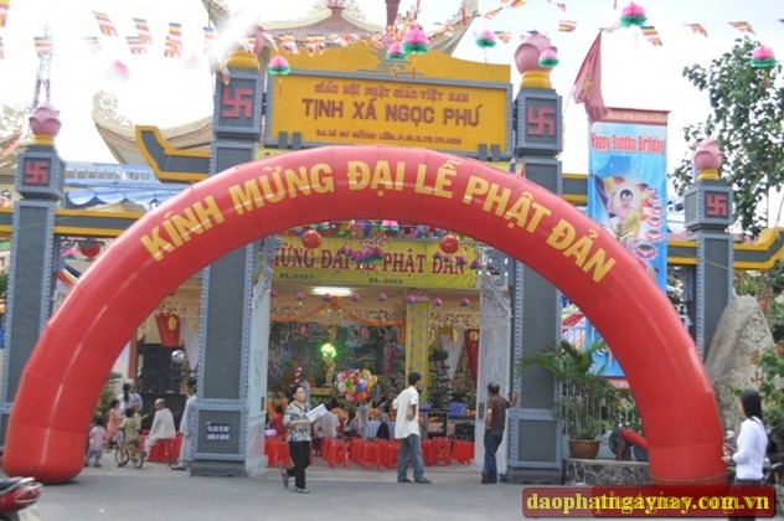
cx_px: 392
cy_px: 260
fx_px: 914
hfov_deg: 46.4
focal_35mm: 42
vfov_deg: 31.8
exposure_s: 1/160
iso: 640
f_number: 4
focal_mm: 28
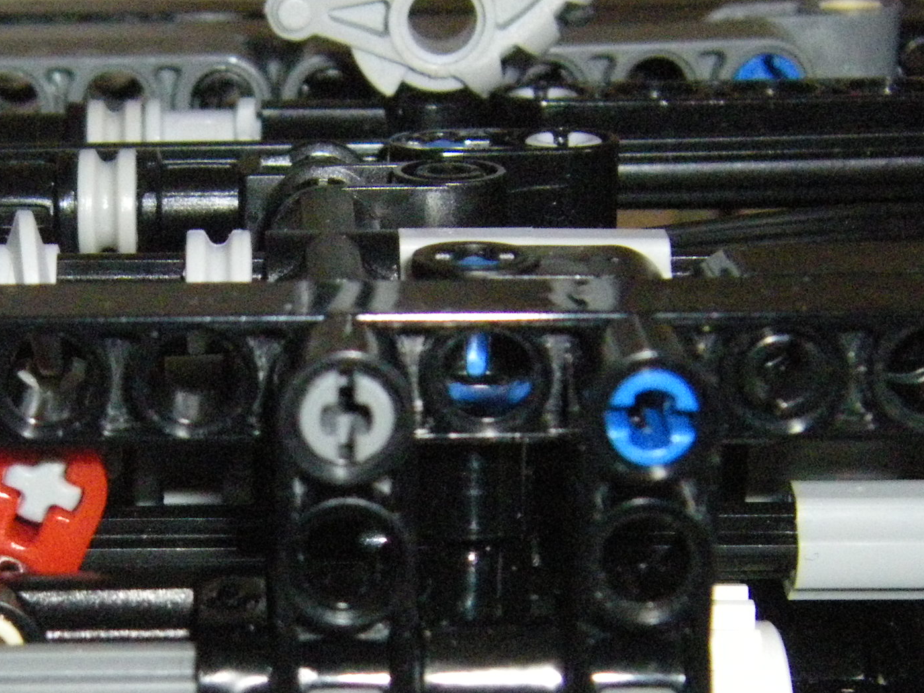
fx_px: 3470
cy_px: 598
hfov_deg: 15.1
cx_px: 236
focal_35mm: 130
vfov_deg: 11.3
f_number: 7.6
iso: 800
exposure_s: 1/60
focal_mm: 11.5
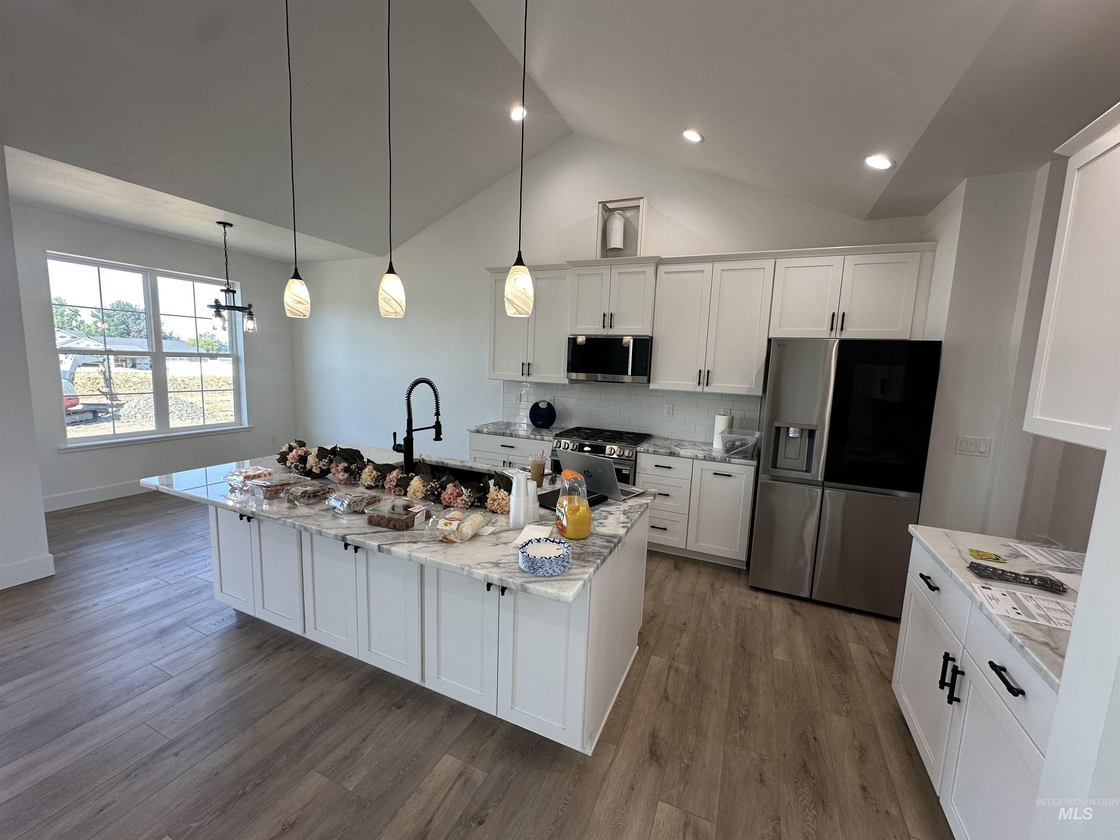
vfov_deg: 85.7
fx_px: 453
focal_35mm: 14
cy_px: 420
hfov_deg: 102.1
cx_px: 560
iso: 80
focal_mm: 2.22
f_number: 2.2
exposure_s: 1/120
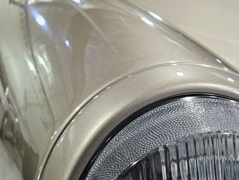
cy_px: 249
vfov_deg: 19.5
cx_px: 162
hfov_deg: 28.3
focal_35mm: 68
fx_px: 470
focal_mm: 5.4
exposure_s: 1/120
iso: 640
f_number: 1.8
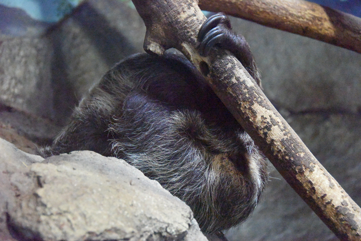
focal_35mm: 116
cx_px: 180
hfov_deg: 17.6
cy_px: 120
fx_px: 1163
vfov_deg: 11.8
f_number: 6.3
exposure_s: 1/250
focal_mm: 116
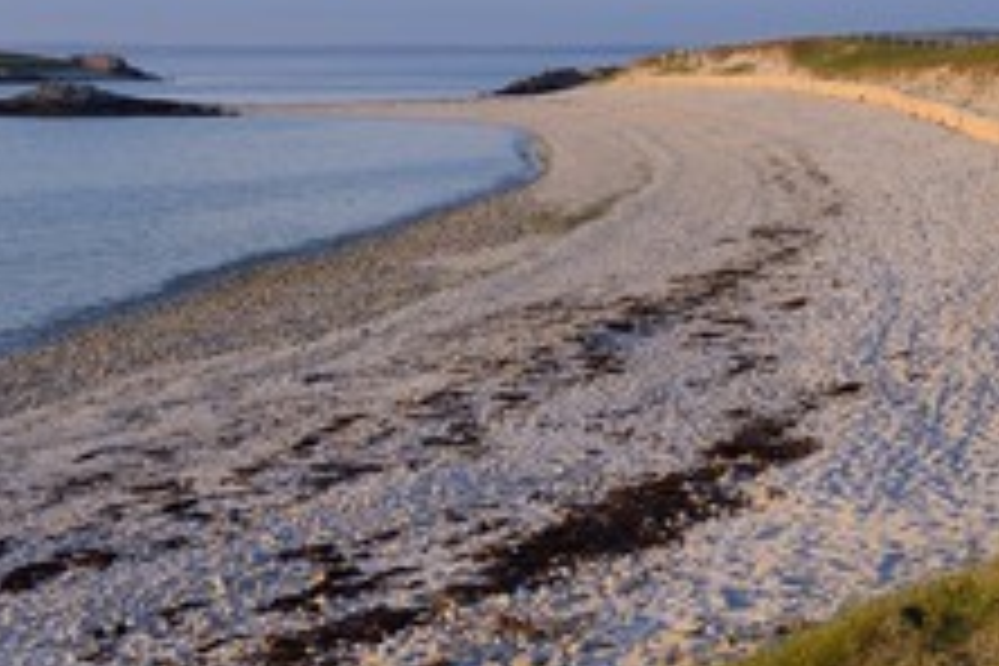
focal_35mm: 91
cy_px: 346
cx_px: 333
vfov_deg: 15.0
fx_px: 2525
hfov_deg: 22.3
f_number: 8
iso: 200
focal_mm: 48
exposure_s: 1/200
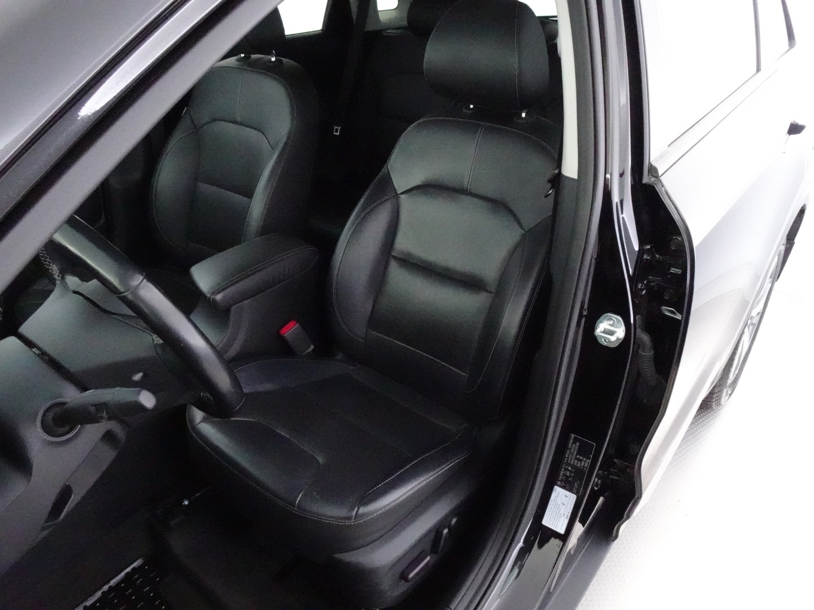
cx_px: 407
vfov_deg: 56.8
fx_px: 564
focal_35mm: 24
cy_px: 305
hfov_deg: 71.6
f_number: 3.5
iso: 3200
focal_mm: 4.25
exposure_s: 1/30
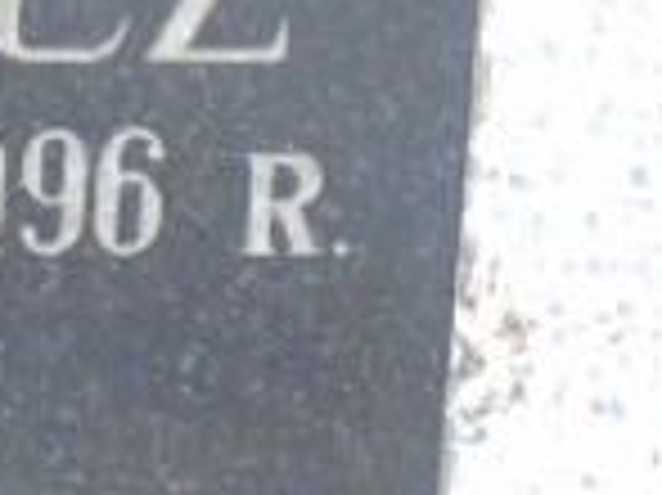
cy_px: 140
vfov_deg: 2.7
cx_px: -644
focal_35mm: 541
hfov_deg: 3.6
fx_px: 10338
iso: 400
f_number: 4.6
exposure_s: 1/25
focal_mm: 22
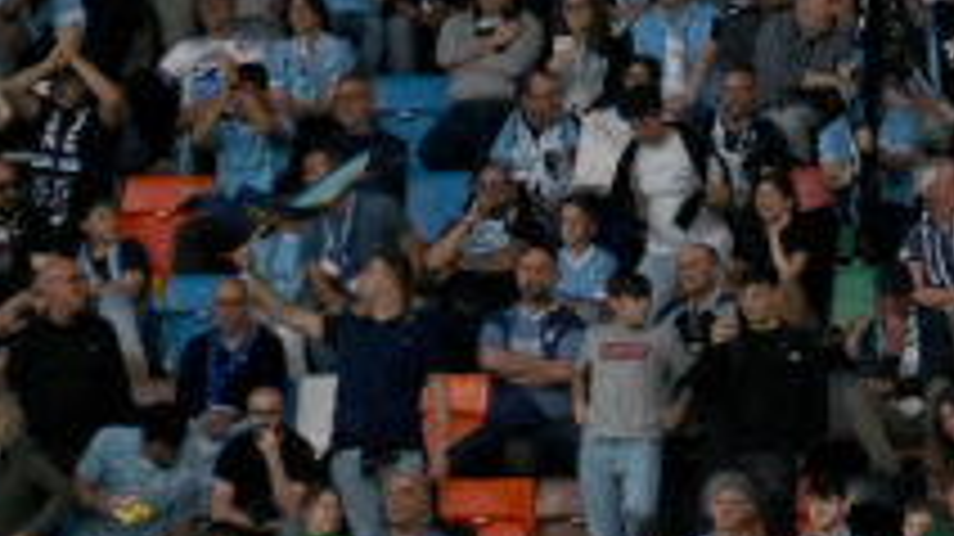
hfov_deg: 3.6
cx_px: 1364
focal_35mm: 606
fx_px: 15322
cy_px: 696
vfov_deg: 2.0
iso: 2000
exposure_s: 1/800
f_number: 4
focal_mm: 120
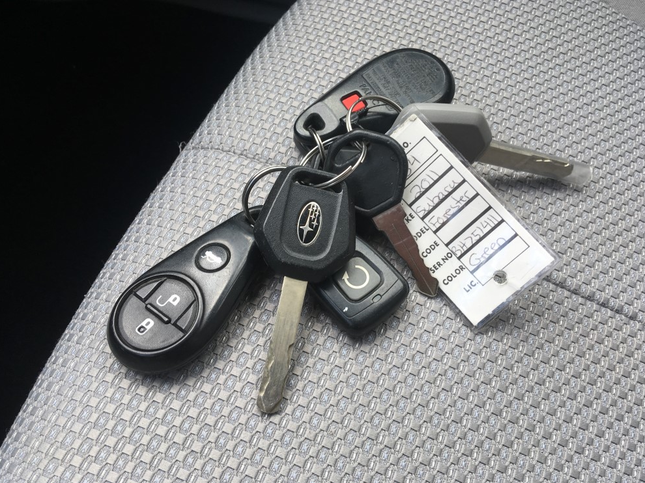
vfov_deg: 46.8
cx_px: 327
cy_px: 240
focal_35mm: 30
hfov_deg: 60.0
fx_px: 559
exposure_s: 1/181
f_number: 2.2
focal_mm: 4.15
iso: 25
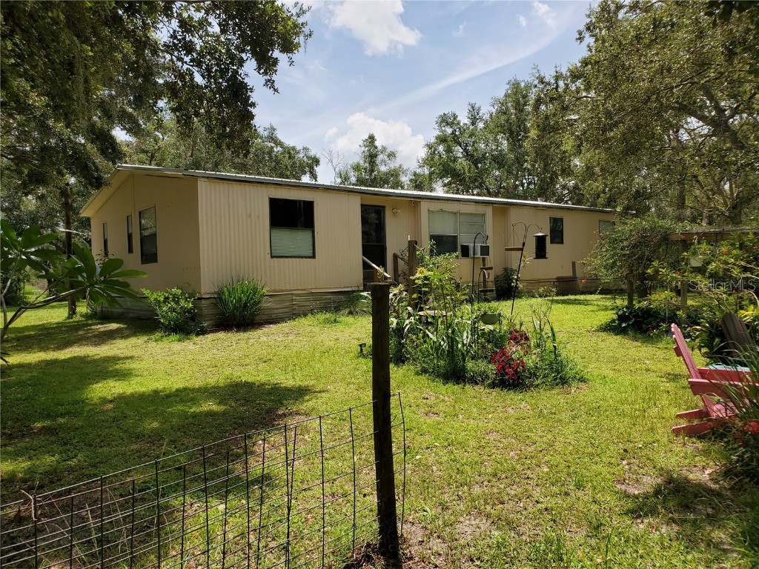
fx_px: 570
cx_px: 380
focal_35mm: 26
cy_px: 284
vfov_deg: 53.1
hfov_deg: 67.3
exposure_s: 1/1214
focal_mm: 4.3
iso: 50
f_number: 2.4
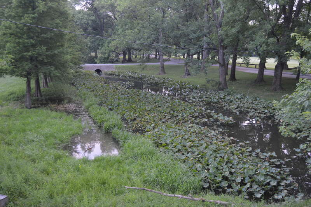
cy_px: 104
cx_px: 156
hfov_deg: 55.1
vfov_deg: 38.3
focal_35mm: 34
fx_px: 298
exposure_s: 1/60
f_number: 3.8
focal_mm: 23
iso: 640
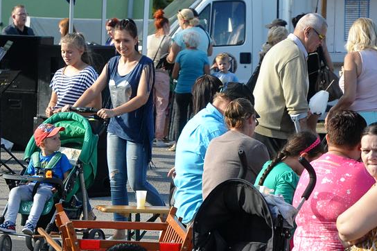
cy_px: 136
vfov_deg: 8.4
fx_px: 1716
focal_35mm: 164
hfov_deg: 12.5
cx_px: 89
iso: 800
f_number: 7.1
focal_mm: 70
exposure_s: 1/800
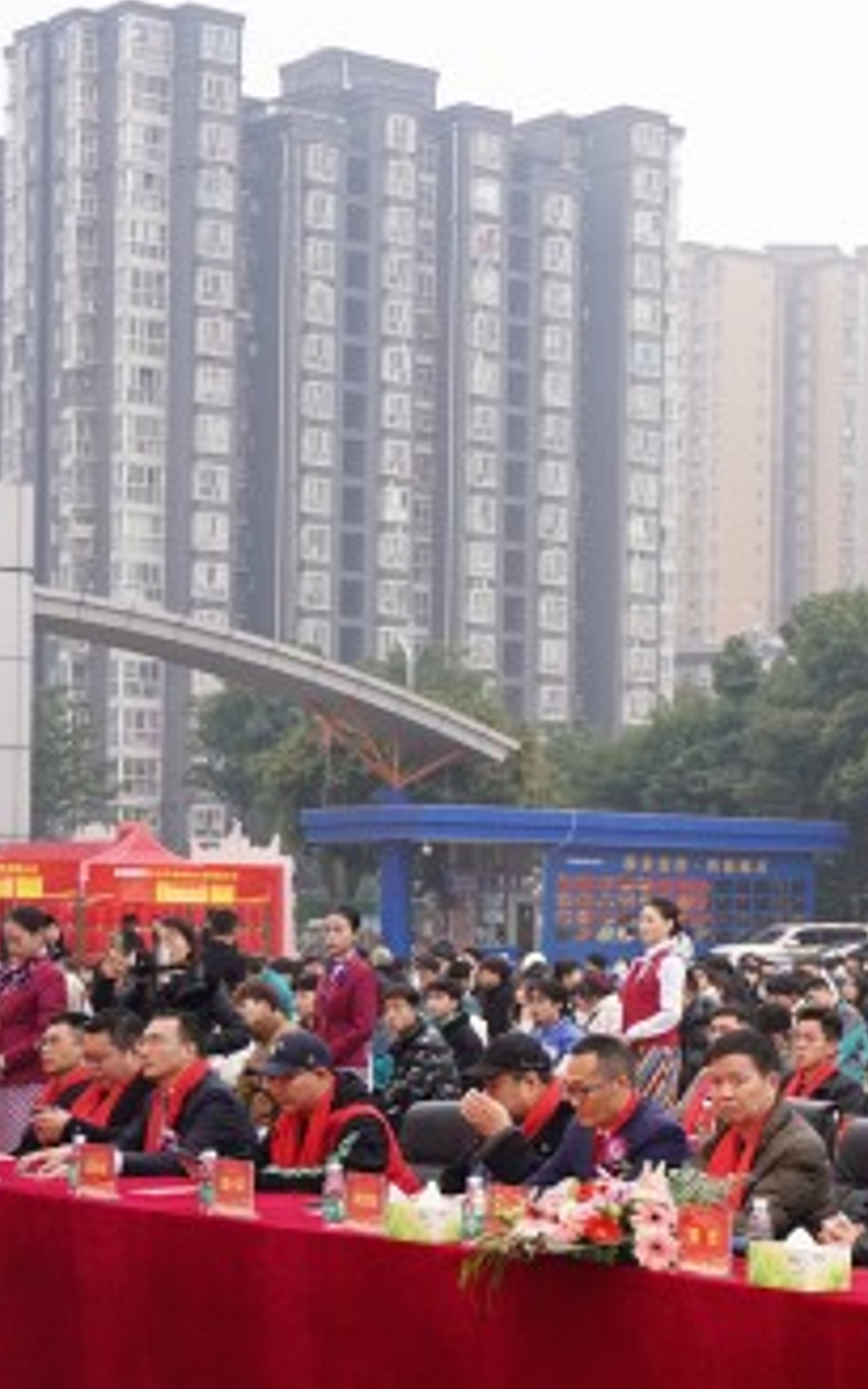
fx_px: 3179
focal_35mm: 84
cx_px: 1402
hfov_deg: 14.3
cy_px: 906
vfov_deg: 24.5
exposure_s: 1/200
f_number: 2.8
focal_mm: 36
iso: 320
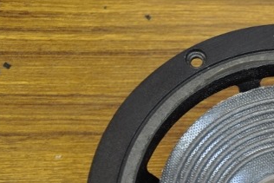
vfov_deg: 9.4
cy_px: 202
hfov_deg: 13.9
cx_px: 301
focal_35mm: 144
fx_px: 1096
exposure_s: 1/15
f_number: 4.5
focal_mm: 38
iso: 500
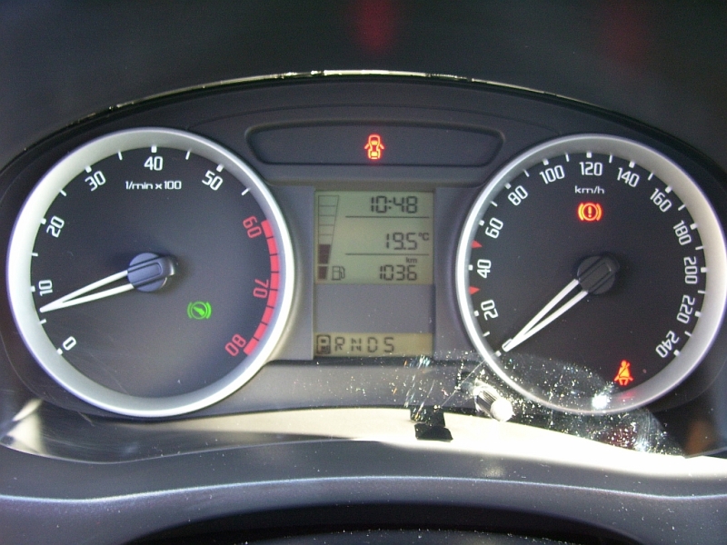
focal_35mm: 34
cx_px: 364
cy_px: 272
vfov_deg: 41.8
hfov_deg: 54.0
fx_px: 714
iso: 160
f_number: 2.7
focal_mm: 5.6
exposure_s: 1/20
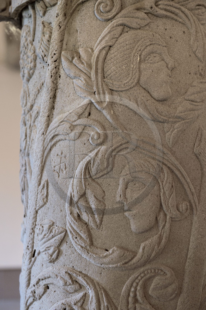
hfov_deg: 19.4
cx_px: 103
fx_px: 601
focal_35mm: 70
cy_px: 155
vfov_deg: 28.9
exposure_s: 1/60
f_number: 4.5
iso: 3200
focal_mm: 70
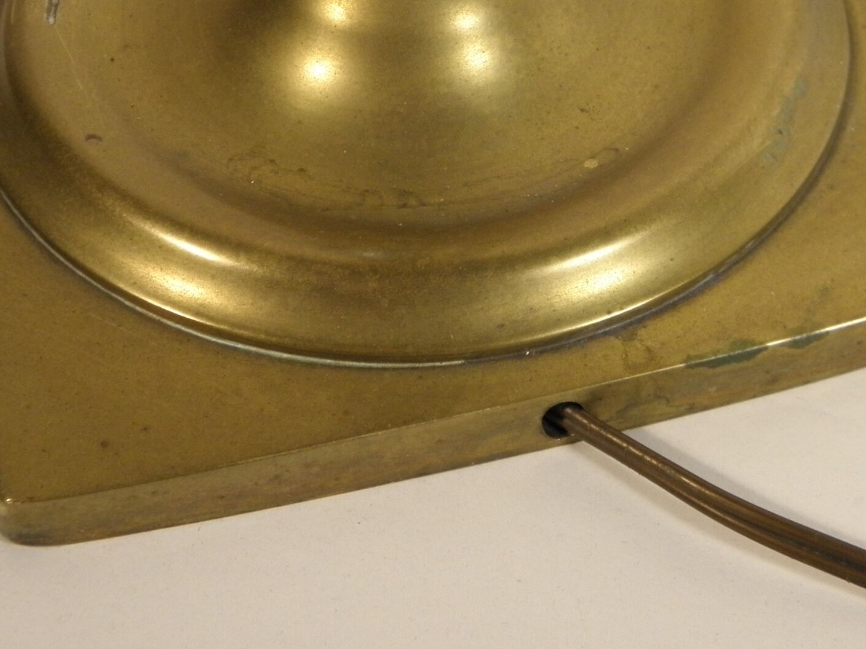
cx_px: 521
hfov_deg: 24.4
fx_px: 2001
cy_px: 116
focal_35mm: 80
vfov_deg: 18.2
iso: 160
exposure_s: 1/40
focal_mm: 7.9
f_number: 3.9
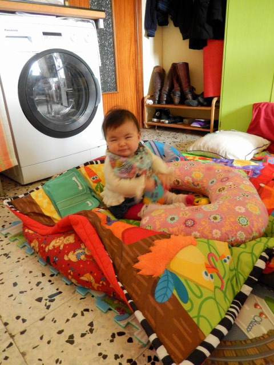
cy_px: 182
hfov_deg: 54.9
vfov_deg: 69.4
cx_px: 137
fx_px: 264
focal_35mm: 25
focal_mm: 4.5
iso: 800
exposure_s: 1/4
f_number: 3.4
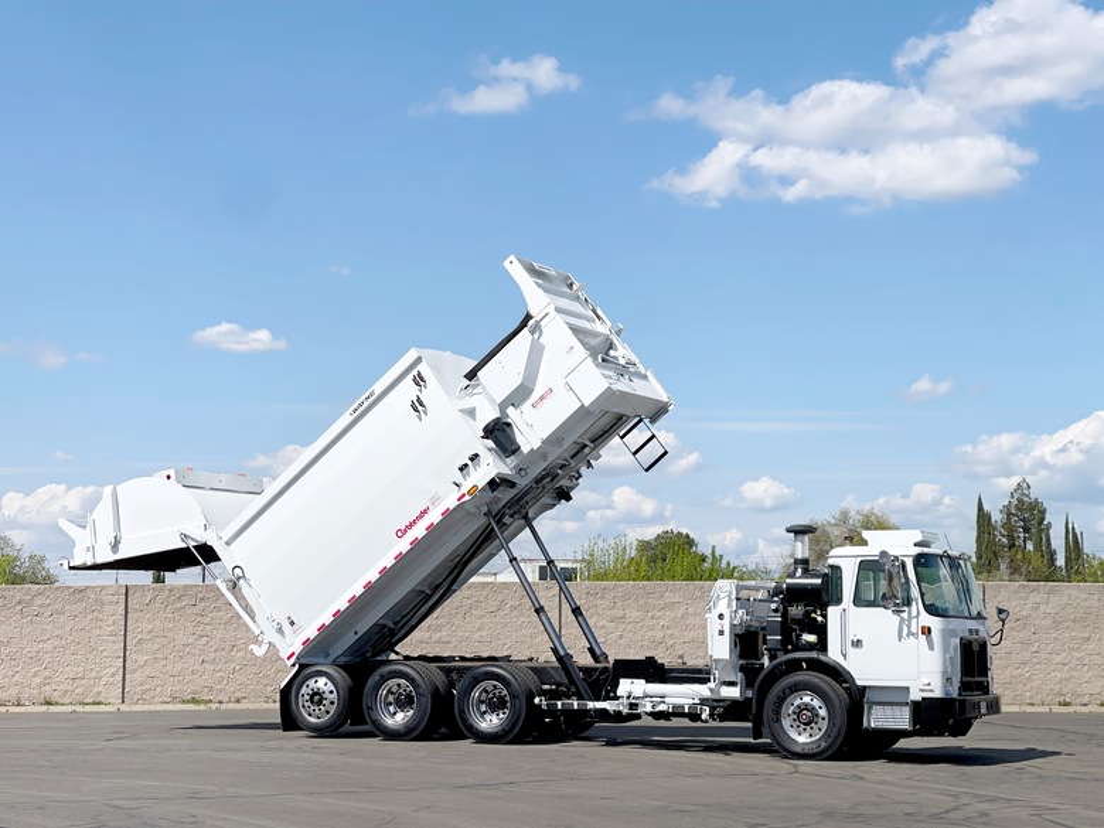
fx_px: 2041
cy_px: 414
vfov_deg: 22.9
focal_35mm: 64
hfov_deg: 30.3
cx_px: 552
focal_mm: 7.5
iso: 32
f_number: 2.2
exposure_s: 1/3534
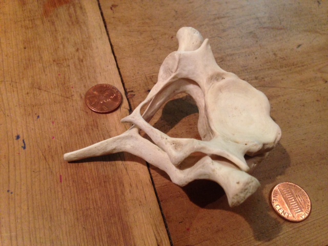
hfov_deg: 55.4
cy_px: 123
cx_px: 164
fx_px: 313
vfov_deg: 42.9
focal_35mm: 33
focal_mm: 4.12
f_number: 2.4
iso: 200
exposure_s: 1/20
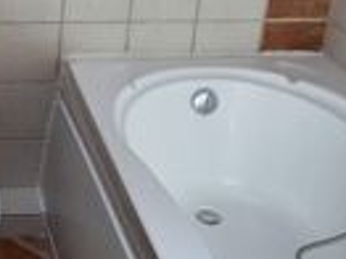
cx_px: -65
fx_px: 699
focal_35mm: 70
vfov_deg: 19.8
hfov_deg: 25.1
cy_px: -48
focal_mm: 1.74
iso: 40
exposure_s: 1/125
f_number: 2.2
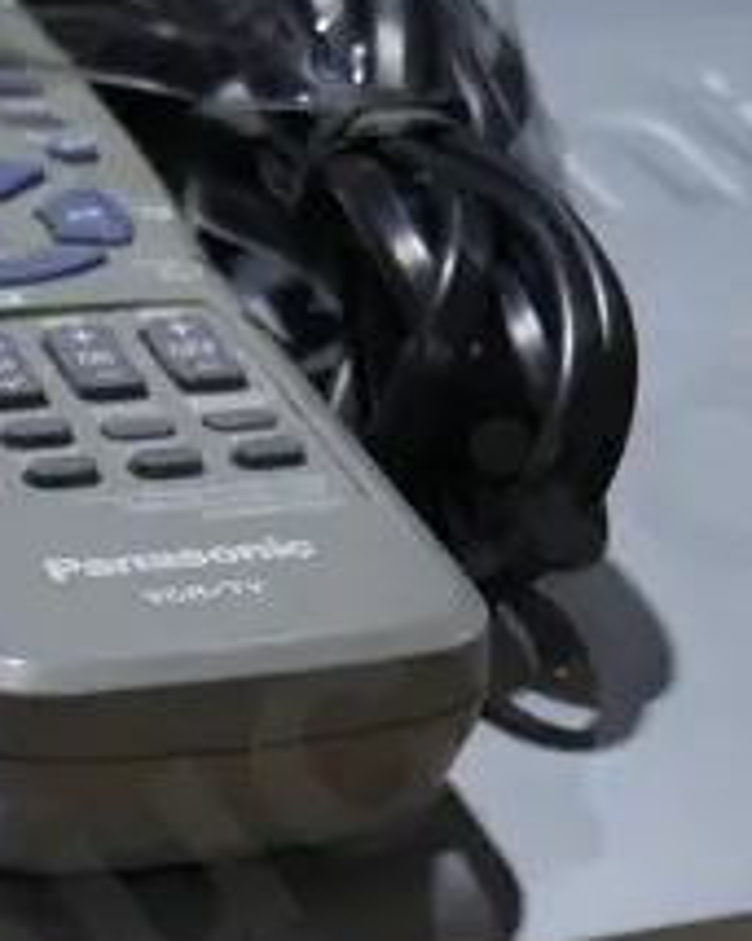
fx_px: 3647
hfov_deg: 11.7
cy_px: 860
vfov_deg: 14.5
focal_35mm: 131
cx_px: 202
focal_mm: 14
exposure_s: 1/100
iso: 200
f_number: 3.5
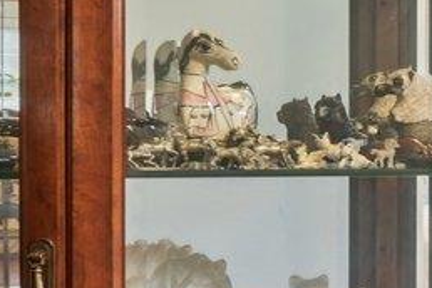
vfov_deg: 10.8
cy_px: 162
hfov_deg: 8.8
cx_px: 1629
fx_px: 1524
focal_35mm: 127
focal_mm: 16
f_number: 8
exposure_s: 1/5
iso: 400
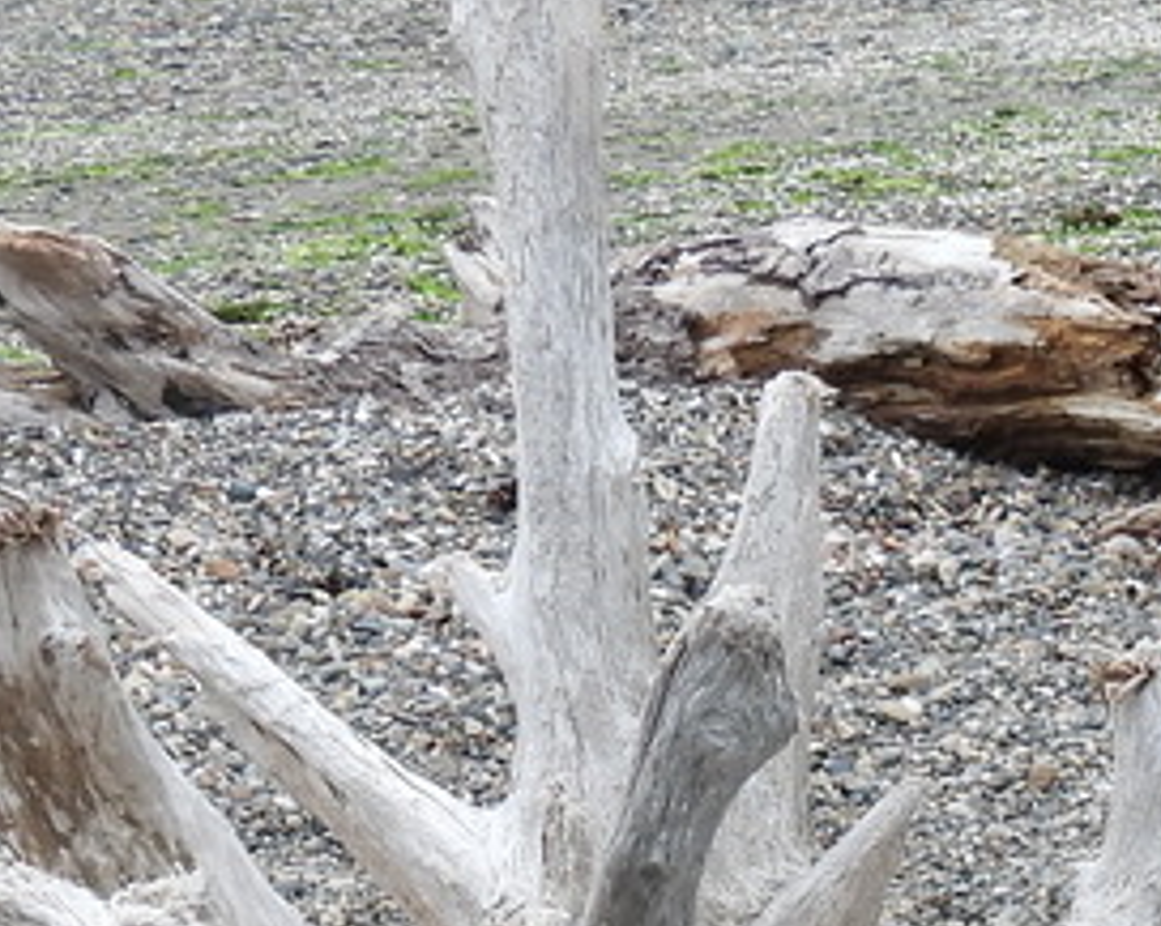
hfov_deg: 11.8
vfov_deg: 9.3
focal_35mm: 161
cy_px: 1412
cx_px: 1293
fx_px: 5526
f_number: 3.2
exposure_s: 1/640
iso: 100
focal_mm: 6.2
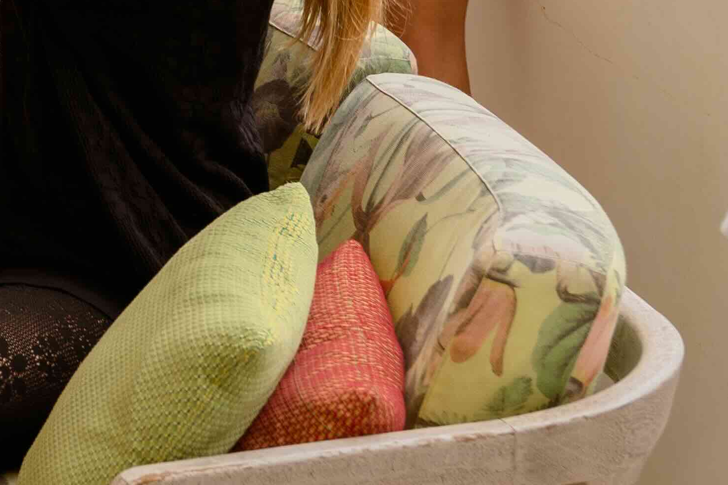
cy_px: -477
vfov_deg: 8.6
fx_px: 3062
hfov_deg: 12.1
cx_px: -695
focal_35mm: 151
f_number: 4.5
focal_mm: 37.1
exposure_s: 1/200
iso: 100
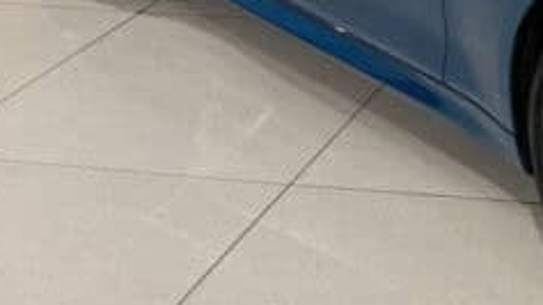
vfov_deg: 13.2
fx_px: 1266
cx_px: 660
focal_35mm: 88
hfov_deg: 22.3
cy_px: -104
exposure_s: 1/84
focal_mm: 6.8
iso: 160
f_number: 1.8
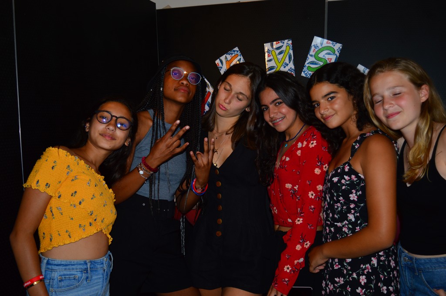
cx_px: 223
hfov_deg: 53.2
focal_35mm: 36
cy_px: 148
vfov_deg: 36.8
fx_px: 446
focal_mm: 24
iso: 100
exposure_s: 1/60
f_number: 4
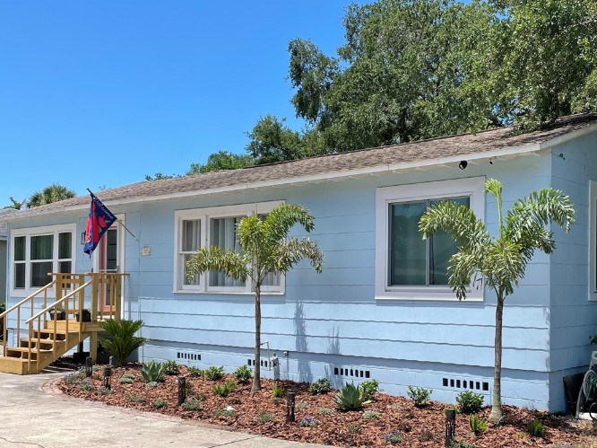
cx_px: 409
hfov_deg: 45.9
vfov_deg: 35.7
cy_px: 281
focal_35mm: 40
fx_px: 690
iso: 32
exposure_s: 1/2398
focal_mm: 4.2
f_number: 1.6
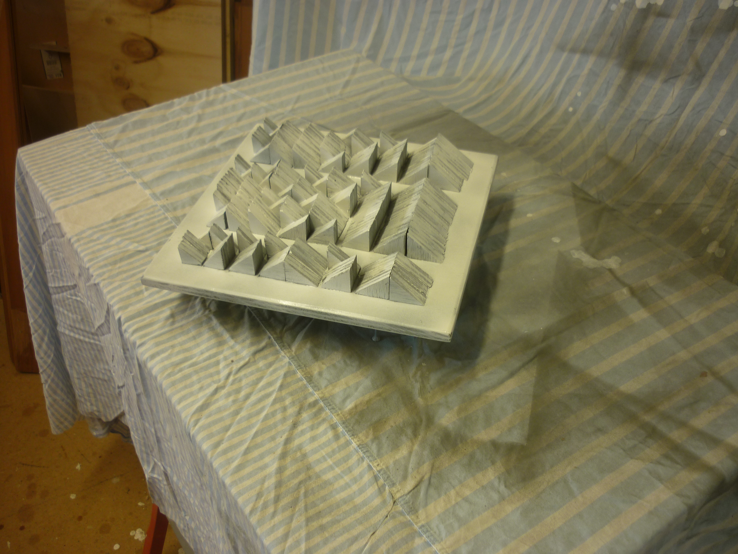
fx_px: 704
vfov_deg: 42.9
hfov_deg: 55.4
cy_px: 277
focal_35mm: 33
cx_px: 369
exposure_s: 1/40
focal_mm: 5.5
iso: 80
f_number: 2.8
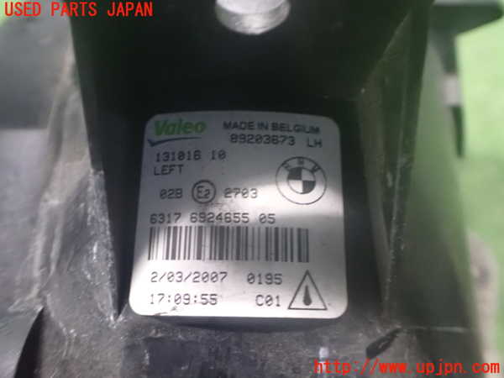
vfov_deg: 46.8
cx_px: 252
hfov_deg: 60.0
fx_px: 437
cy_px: 189
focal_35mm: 30
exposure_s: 1/30
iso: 1600
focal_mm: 5.4
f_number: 2.3
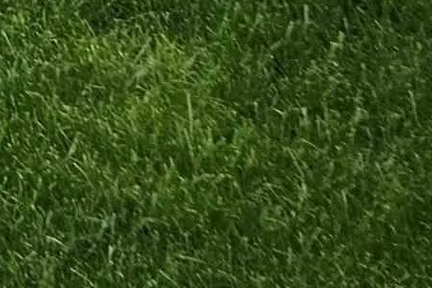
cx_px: -758
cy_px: -719
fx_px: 1943
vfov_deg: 7.1
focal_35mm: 162
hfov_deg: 10.2
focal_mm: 6.3
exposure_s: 1/180
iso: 20
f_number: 1.7
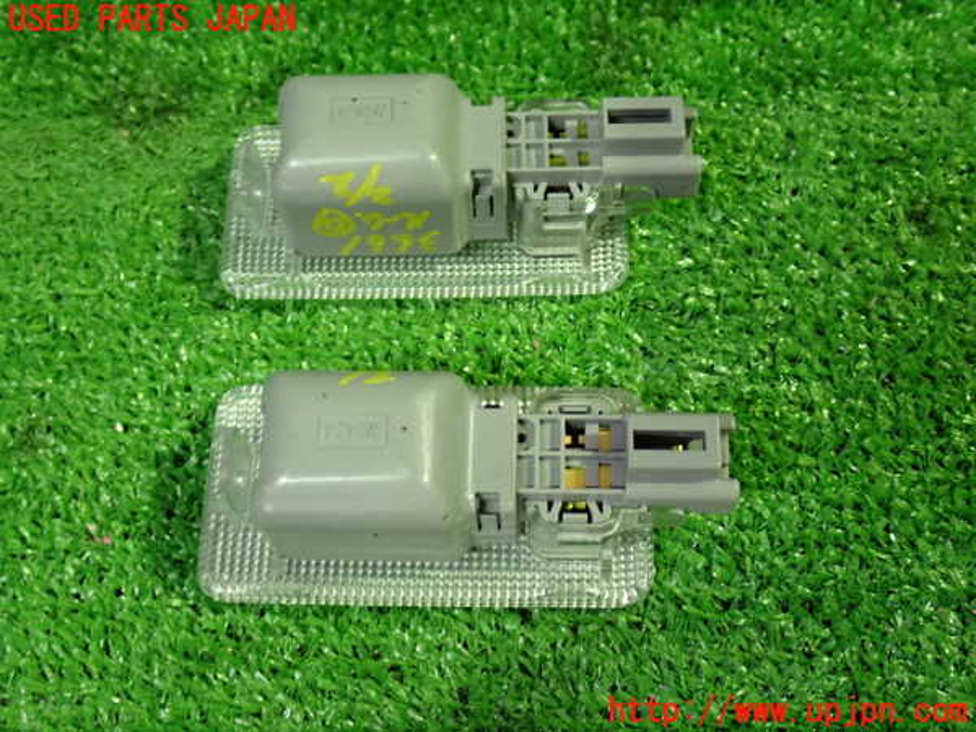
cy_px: 366
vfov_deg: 32.9
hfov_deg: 42.9
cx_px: 488
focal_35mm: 44
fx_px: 1241
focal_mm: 7.84
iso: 800
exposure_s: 1/40
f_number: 2.9
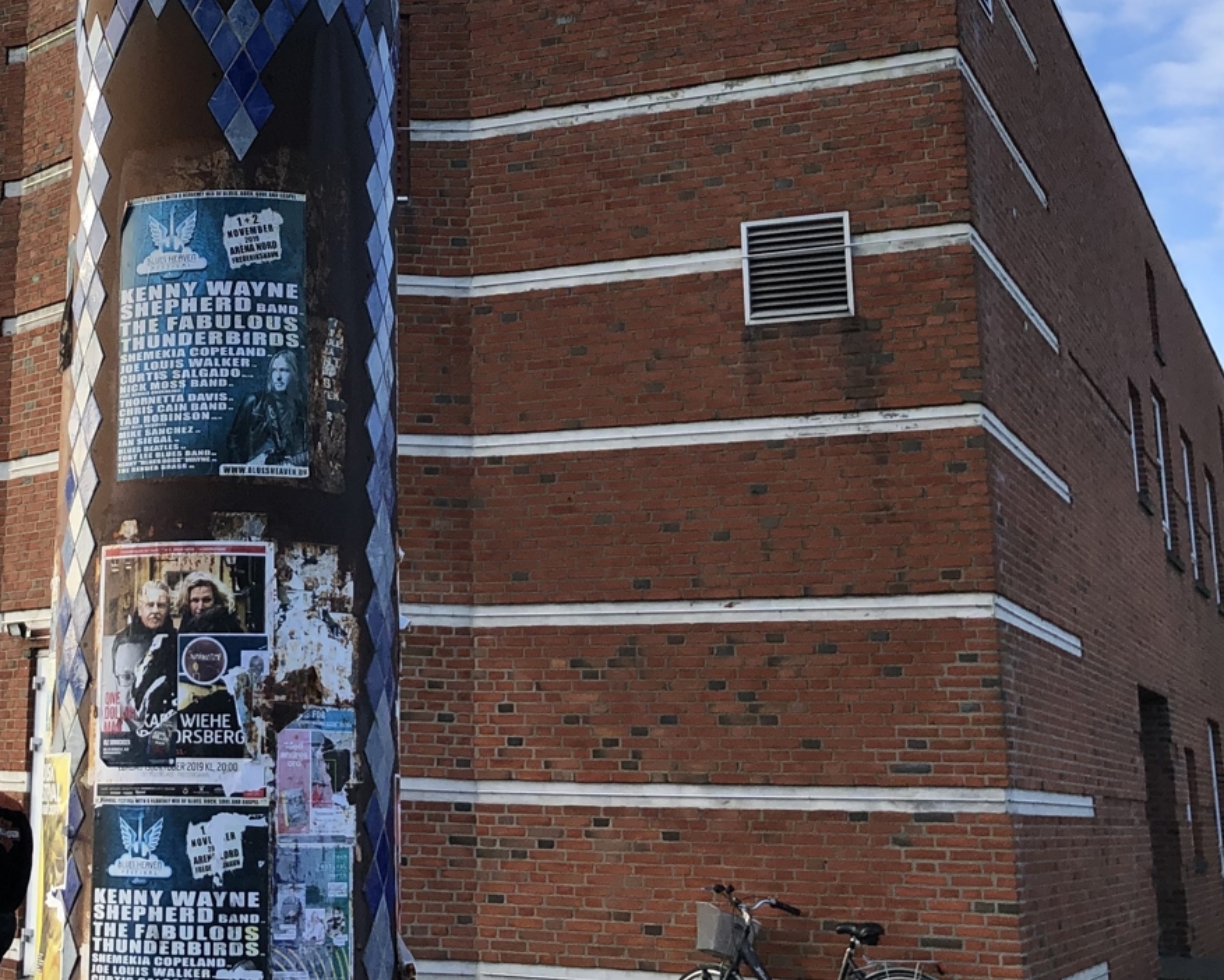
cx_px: 239
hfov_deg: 31.1
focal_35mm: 59
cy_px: 246
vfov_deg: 25.5
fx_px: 2138
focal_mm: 4
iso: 20
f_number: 1.8
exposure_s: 1/857
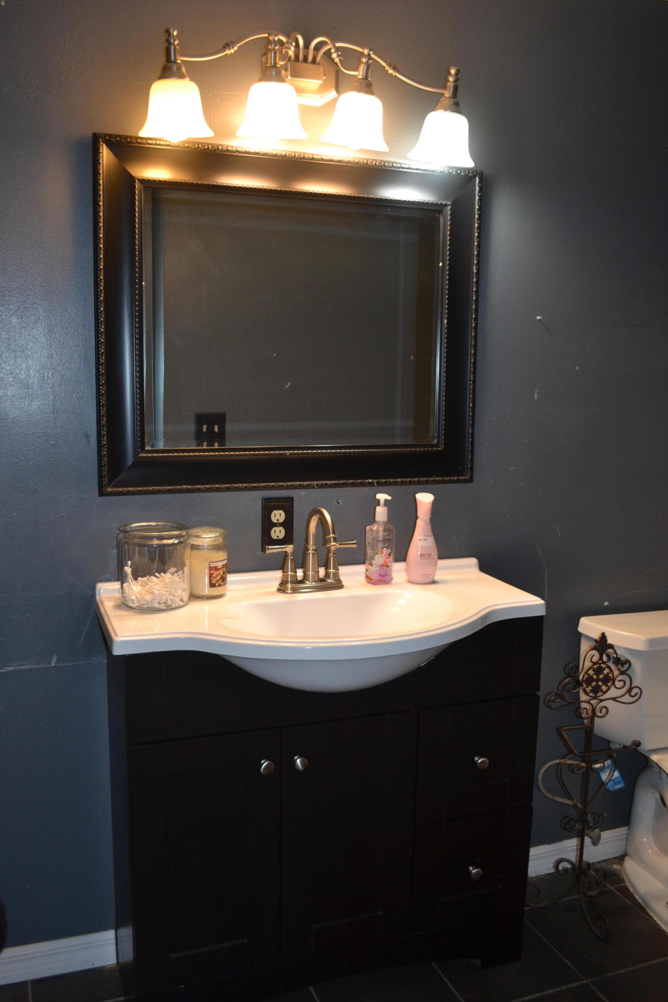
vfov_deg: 61.9
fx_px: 835
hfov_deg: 43.6
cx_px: 334
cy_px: 501
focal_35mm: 30
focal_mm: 20
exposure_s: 1/60
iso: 400
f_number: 3.8
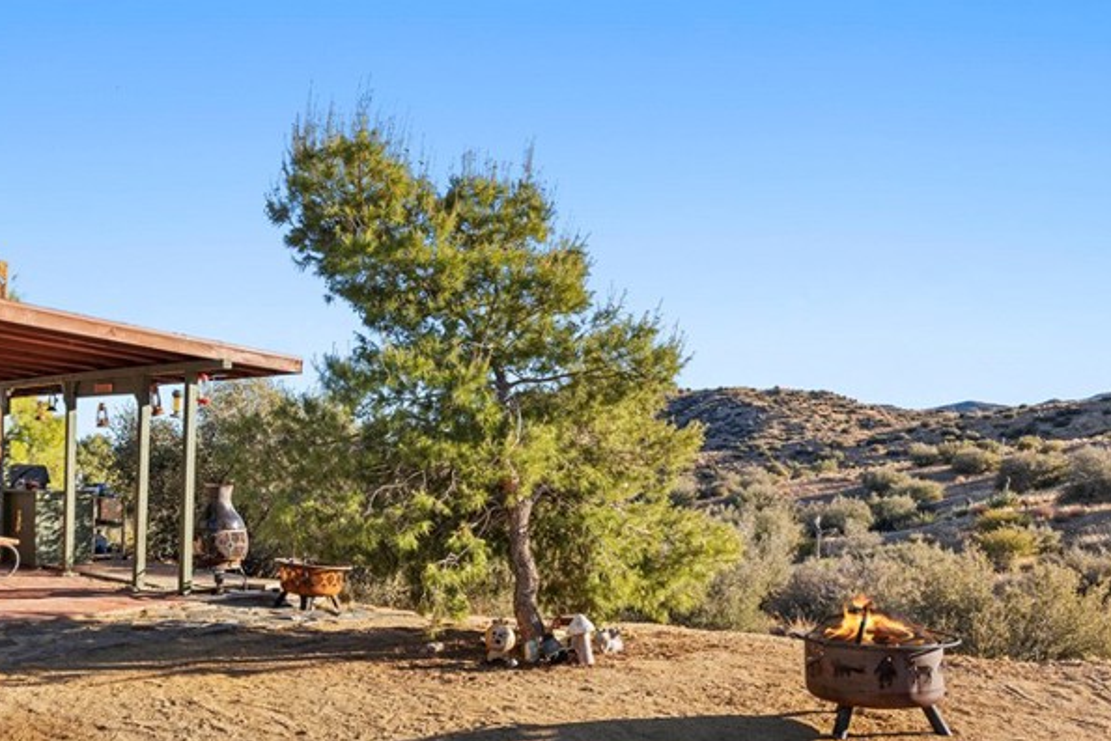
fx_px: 983
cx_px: 456
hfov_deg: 58.5
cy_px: 454
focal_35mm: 32
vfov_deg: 41.1
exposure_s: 1/100
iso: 400
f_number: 11
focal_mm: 18.5
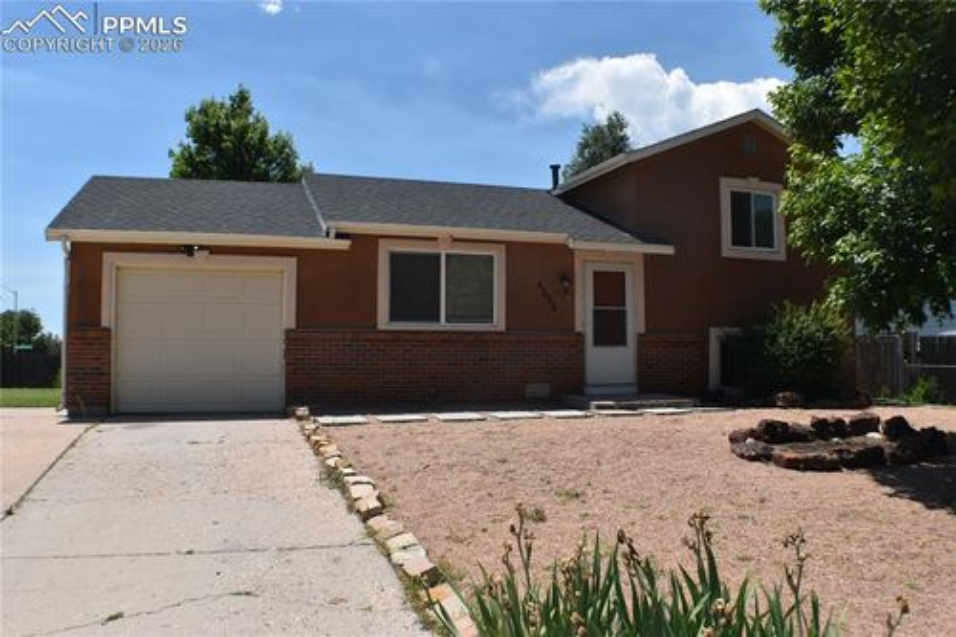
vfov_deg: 33.0
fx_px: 1075
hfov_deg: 47.9
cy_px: 318
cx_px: 478
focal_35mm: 40
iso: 100
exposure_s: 1/200
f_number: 10
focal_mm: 27
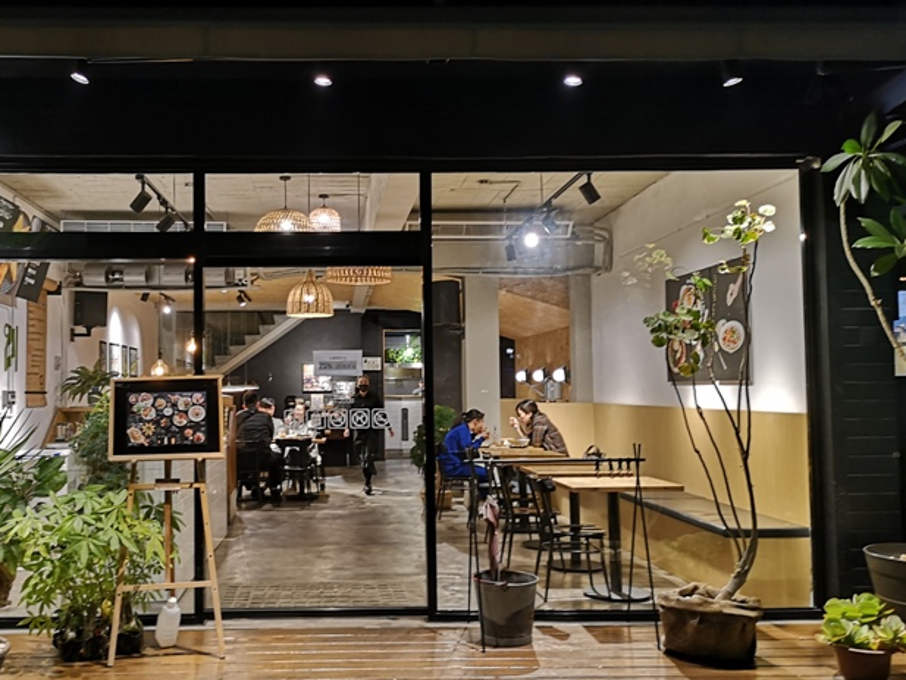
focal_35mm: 35
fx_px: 916
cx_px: 348
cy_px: 352
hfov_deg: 52.1
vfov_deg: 40.7
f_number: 1.8
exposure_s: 1/40
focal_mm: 3.95
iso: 200
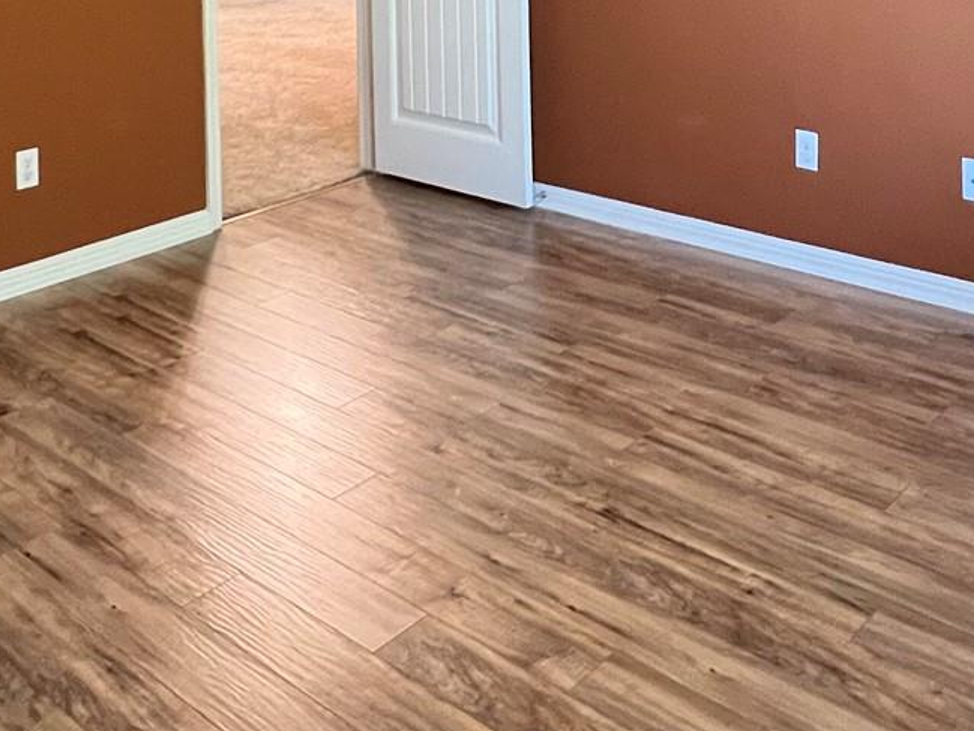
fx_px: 1154
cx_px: 464
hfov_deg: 45.8
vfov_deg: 29.6
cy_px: -171
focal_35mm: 41
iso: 640
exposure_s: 1/60
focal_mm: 1.57
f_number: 1.8
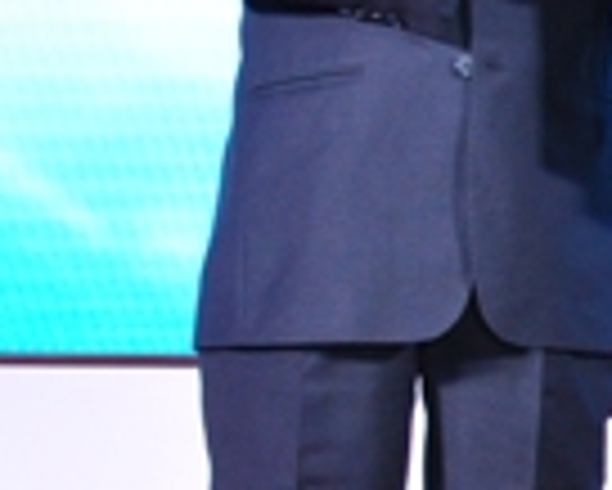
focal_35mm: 265
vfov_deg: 5.8
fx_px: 4803
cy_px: 128
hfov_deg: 7.1
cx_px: 1035
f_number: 5.6
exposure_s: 1/60
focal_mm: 32
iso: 640
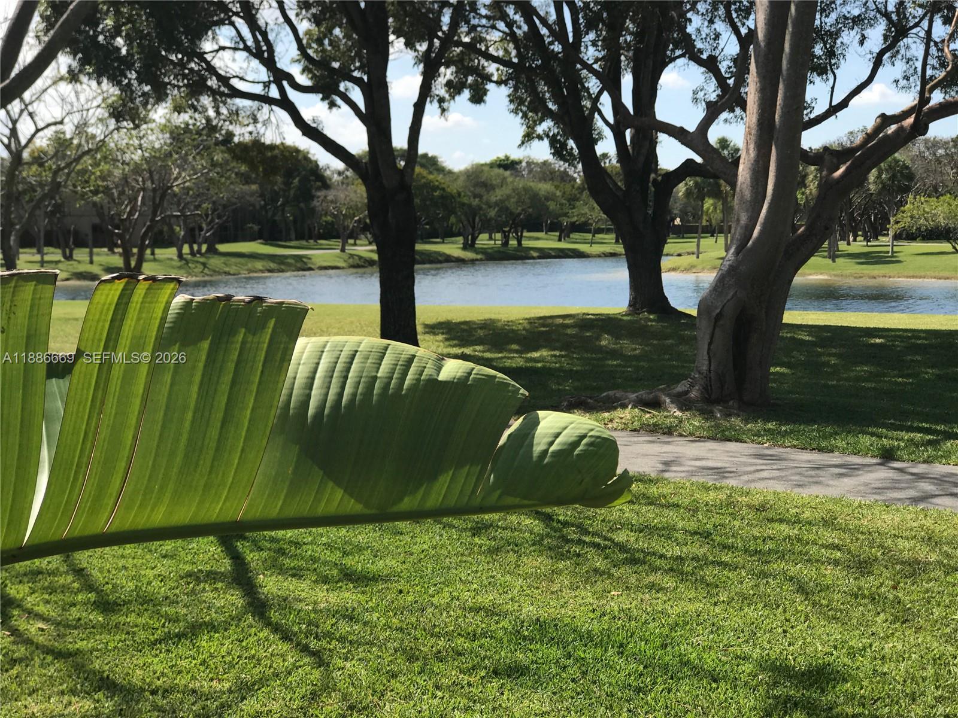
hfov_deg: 33.8
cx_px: 479
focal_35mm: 57
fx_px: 1577
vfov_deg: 25.7
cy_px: 359
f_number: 2.8
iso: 20
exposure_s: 1/709
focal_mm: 6.6
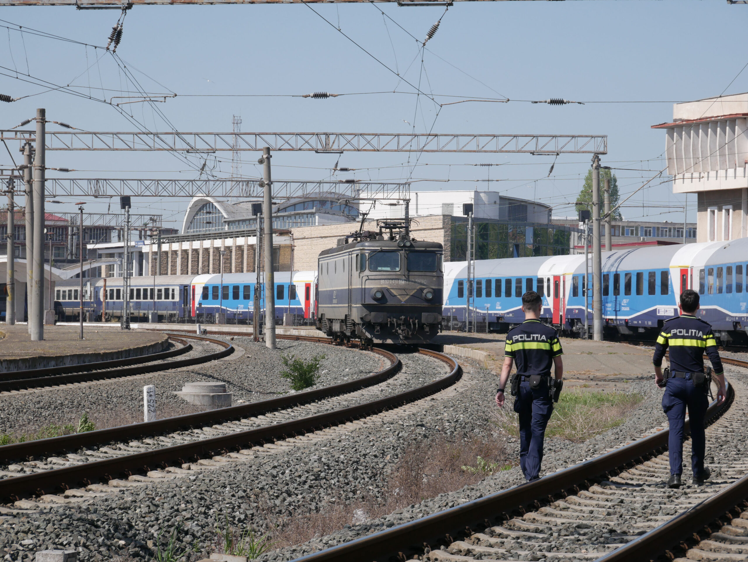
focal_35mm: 120
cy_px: 281
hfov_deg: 16.4
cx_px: 374
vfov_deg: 12.4
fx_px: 2594
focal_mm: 60
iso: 200
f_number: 10
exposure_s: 1/400
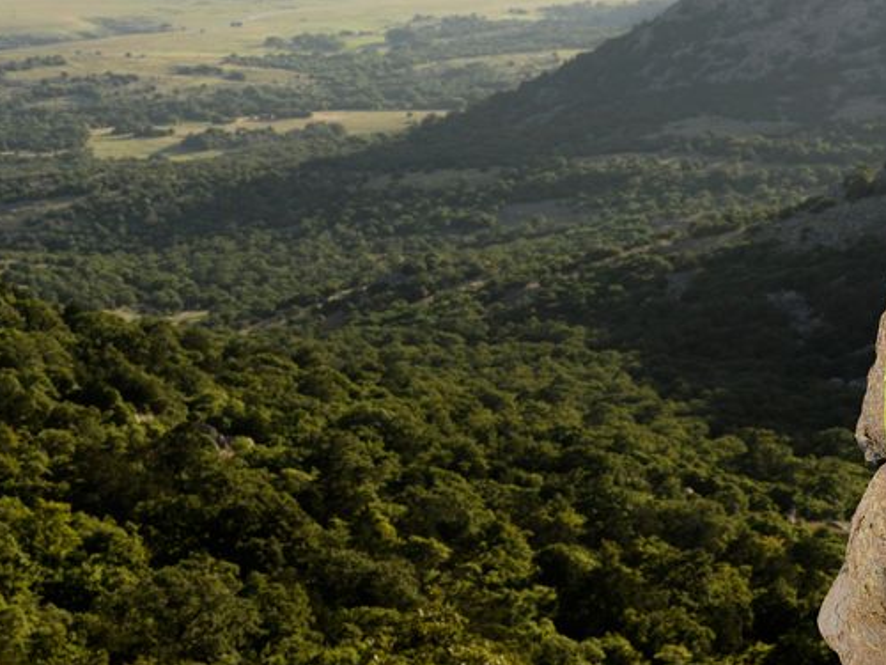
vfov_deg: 17.2
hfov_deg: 22.7
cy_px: 356
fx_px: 2201
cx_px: 526
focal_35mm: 86
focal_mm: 56
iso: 100
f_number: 14
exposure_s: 1/30
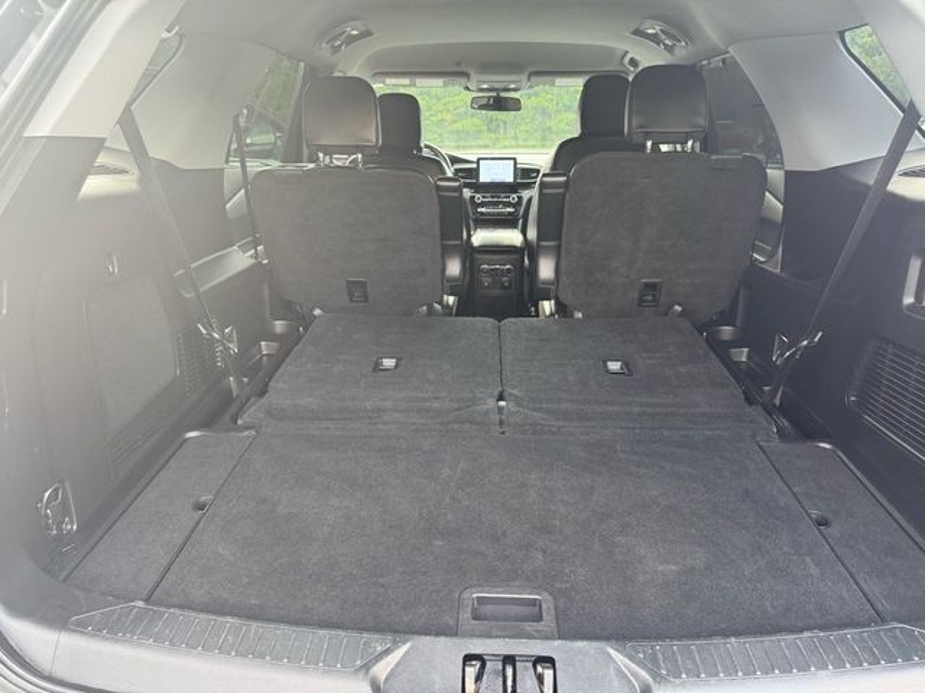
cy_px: 346
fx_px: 641
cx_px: 462
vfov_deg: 56.8
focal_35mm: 24
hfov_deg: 71.6
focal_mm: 6.76
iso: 200
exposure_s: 1/121
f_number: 1.78
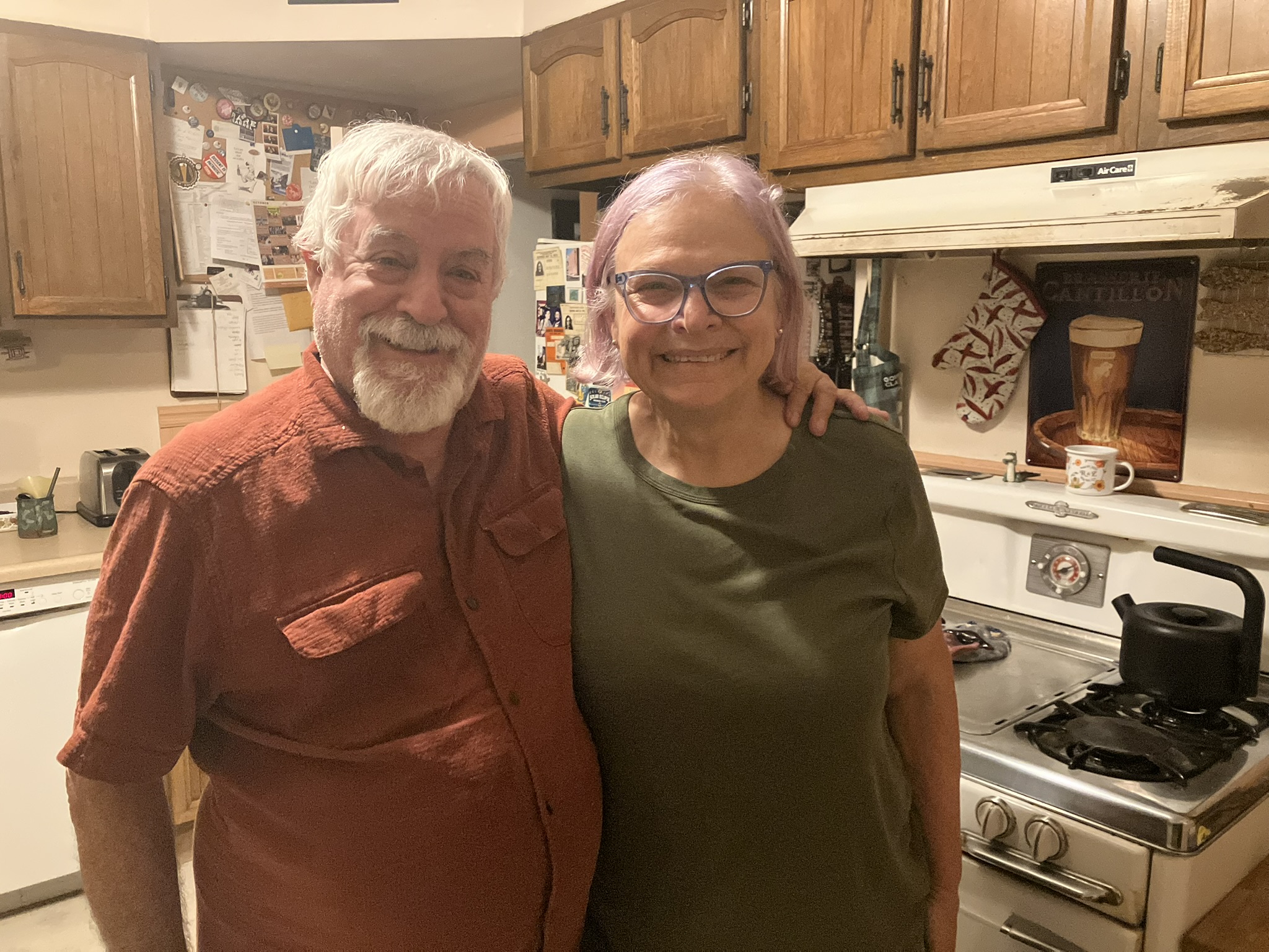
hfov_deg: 63.4
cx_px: 634
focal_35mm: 28
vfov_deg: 49.7
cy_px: 476
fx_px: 1026
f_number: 1.8
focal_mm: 3.99
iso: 640
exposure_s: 1/30
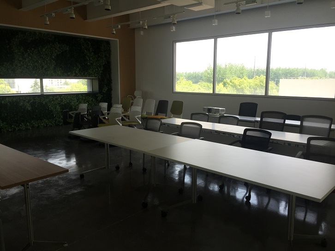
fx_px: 281
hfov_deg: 61.7
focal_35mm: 29
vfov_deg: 48.2
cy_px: 126
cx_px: 168
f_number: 2.2
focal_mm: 4.15
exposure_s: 1/210
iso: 32
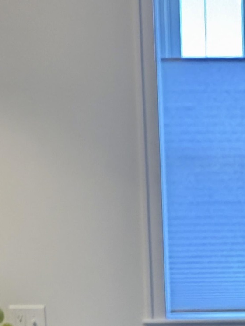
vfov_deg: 23.0
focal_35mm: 74
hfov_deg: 19.2
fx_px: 699
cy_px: 437
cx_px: 256
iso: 125
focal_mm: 2.22
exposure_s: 1/120
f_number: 2.2
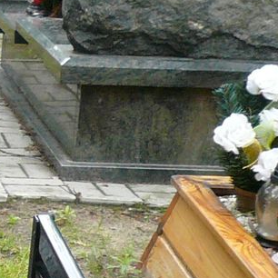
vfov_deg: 11.9
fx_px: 1299
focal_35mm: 143
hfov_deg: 11.2
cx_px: -260
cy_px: 351
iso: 100
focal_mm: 4.6
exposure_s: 1/125
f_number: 2.8
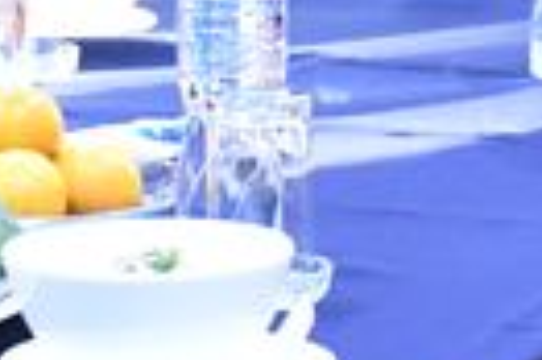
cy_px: -23
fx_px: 4947
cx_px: 219
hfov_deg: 6.3
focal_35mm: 329
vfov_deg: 4.2
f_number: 5
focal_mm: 28
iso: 2500
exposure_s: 1/100
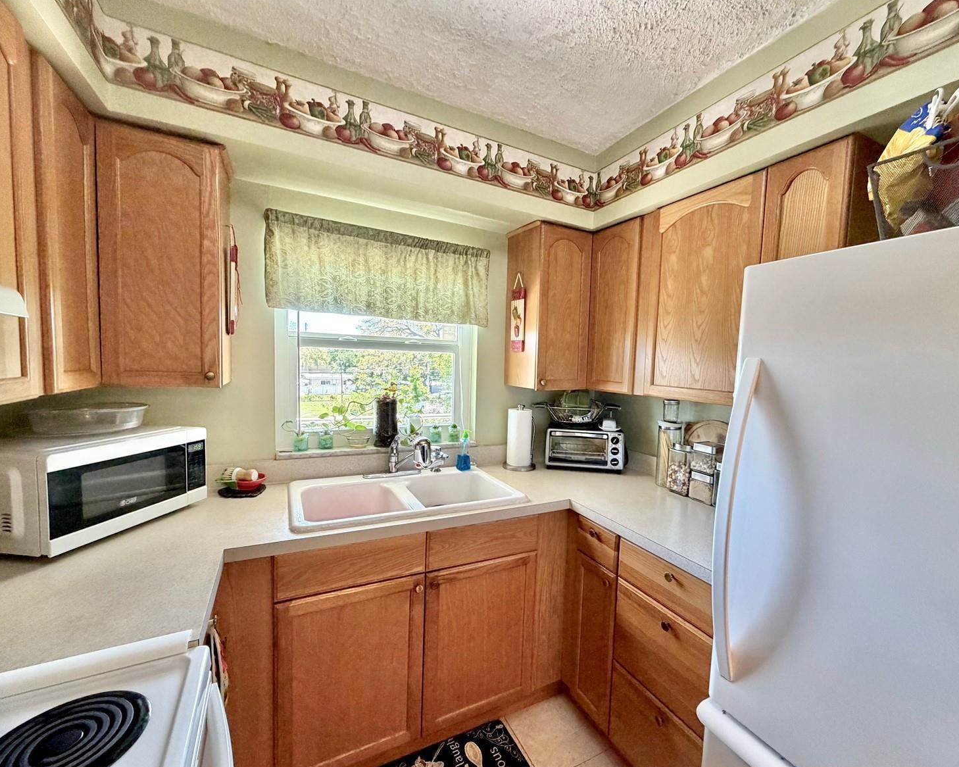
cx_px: 511
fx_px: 426
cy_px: 392
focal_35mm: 15
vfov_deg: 84.0
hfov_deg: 96.7
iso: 250
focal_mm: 2.22
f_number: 2.2
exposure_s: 1/60
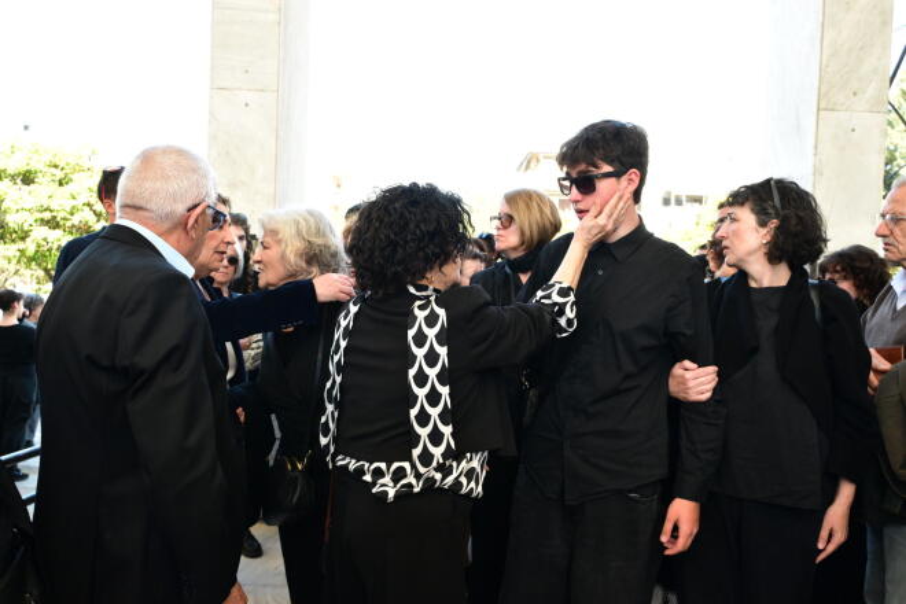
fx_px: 780
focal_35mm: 31
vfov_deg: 42.3
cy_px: 302
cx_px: 453
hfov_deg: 60.3
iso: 3200
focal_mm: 31
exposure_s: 1/640
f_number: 6.3
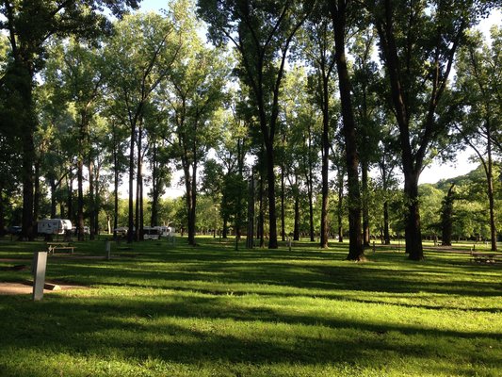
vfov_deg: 43.0
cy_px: 188
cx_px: 251
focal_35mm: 33
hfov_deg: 55.3
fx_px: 479
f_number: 2.4
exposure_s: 1/232
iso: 50
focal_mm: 4.12
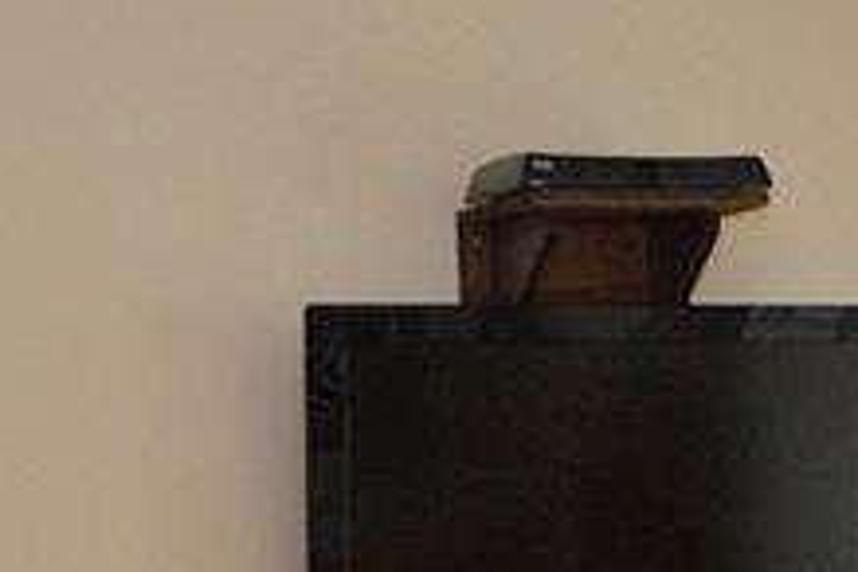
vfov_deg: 10.5
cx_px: 925
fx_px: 3003
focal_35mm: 126
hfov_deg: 15.8
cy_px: 850
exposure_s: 1/100
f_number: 8
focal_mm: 18
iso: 1600
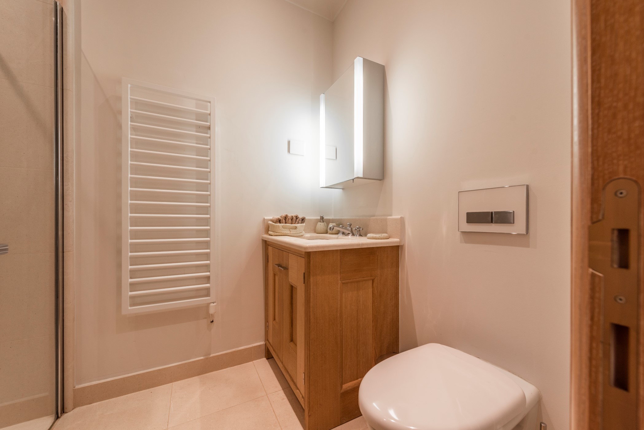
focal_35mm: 14
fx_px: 251
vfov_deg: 81.3
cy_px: 215
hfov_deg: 104.2
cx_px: 322
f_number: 5.6
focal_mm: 14
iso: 100
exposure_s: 1/10
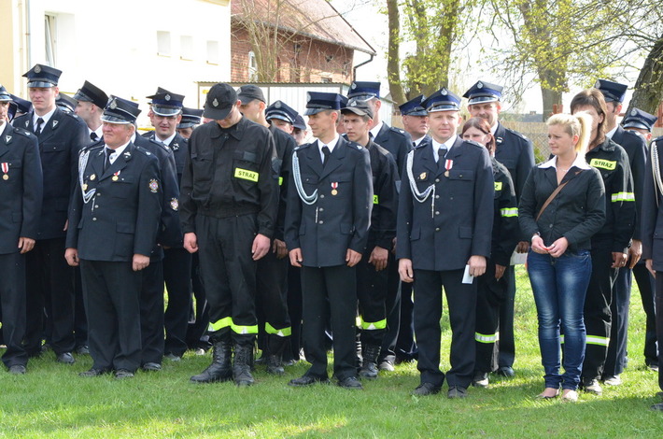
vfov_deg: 13.0
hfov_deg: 19.5
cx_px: 332
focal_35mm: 105
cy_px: 220
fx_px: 1929
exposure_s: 1/800
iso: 1600
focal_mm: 70
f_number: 7.1
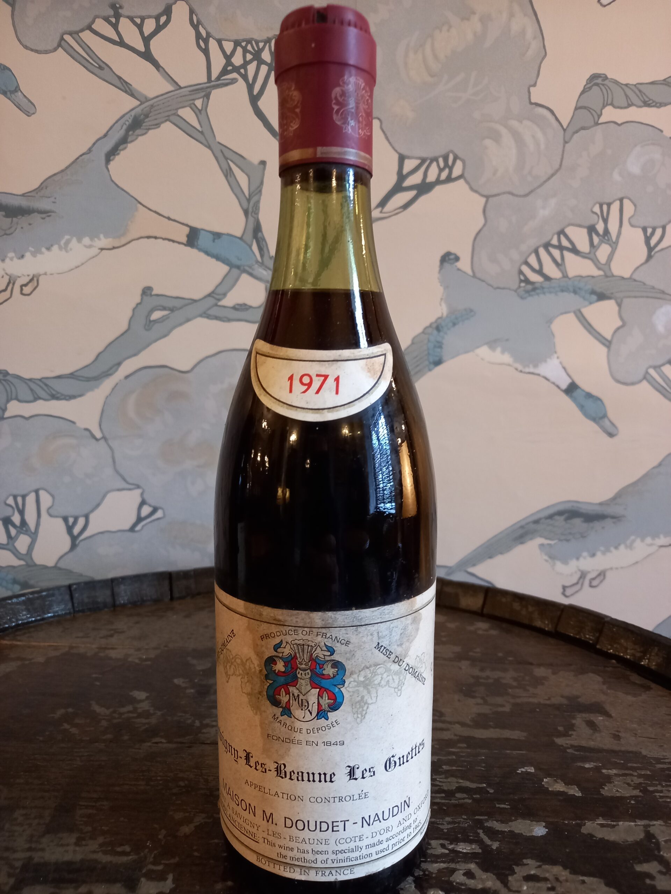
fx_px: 646
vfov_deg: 69.4
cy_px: 447
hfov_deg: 54.9
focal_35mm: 25
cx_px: 336
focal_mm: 4.6
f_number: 2
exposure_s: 1/24
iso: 320
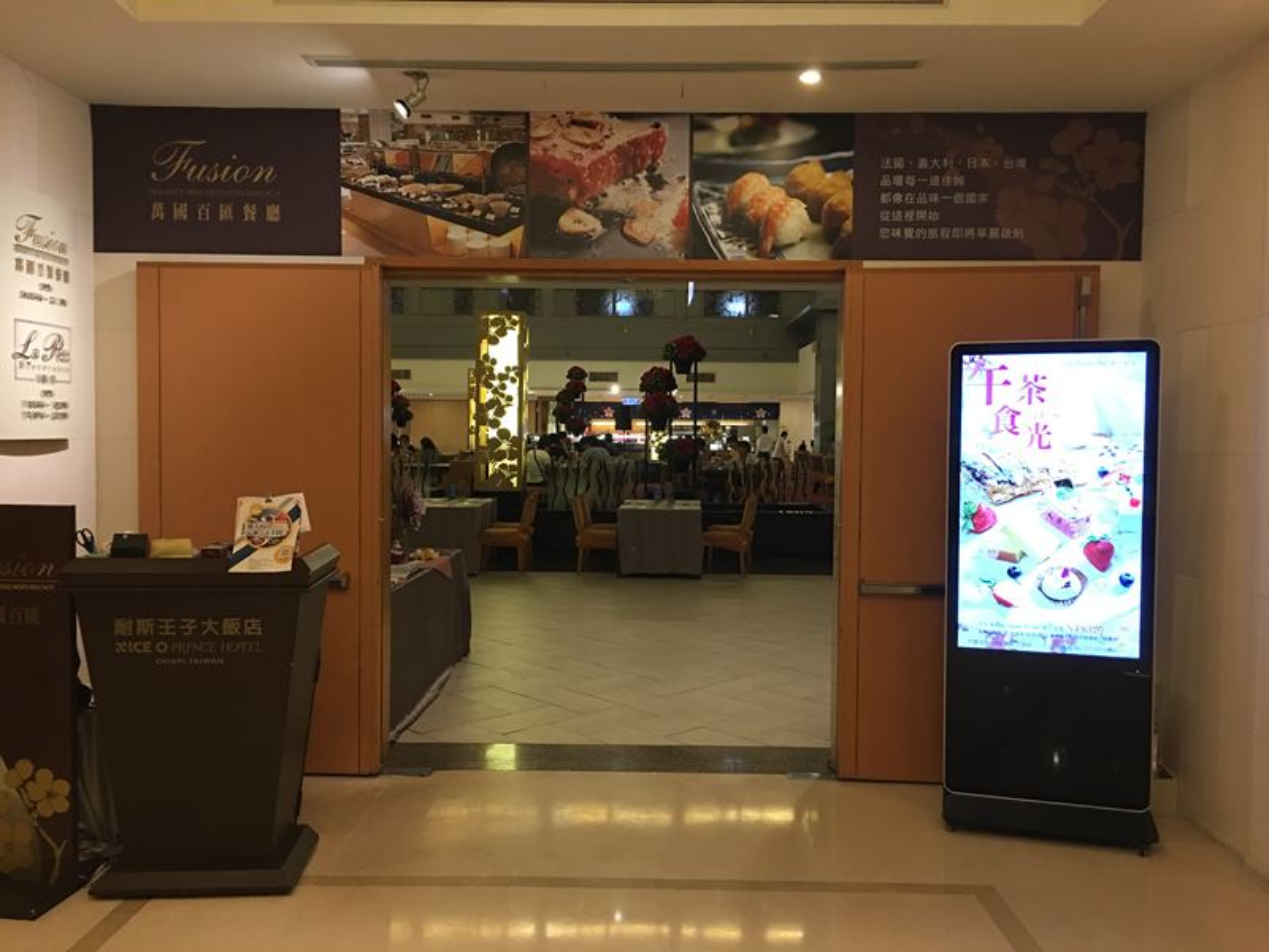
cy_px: 476
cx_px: 634
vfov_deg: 48.2
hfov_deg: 61.7
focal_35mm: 29
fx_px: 1063
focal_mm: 4.15
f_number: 2.2
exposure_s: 1/15
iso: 80
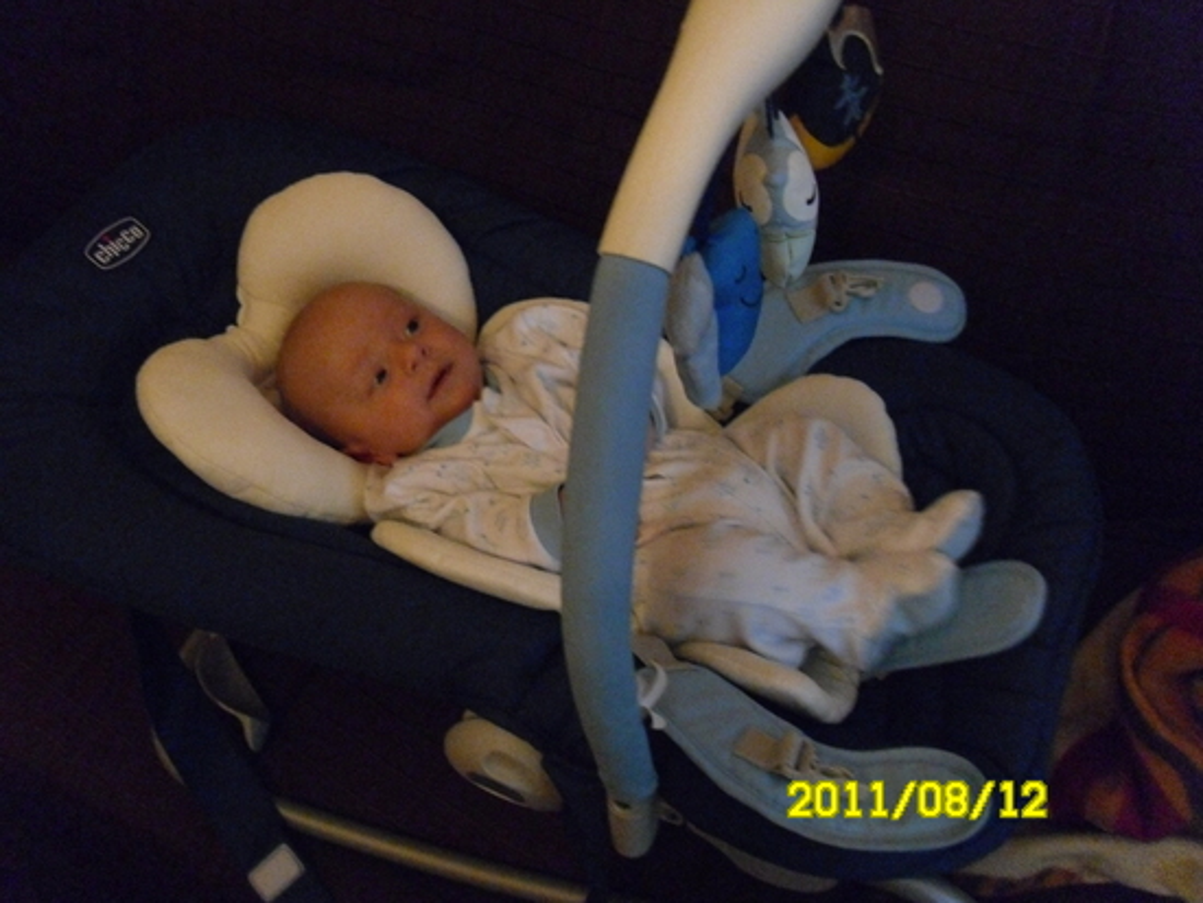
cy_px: 452
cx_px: 602
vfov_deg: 40.7
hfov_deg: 52.6
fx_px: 1217
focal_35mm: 35
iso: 800
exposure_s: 1/8
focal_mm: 6.3
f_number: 3.5
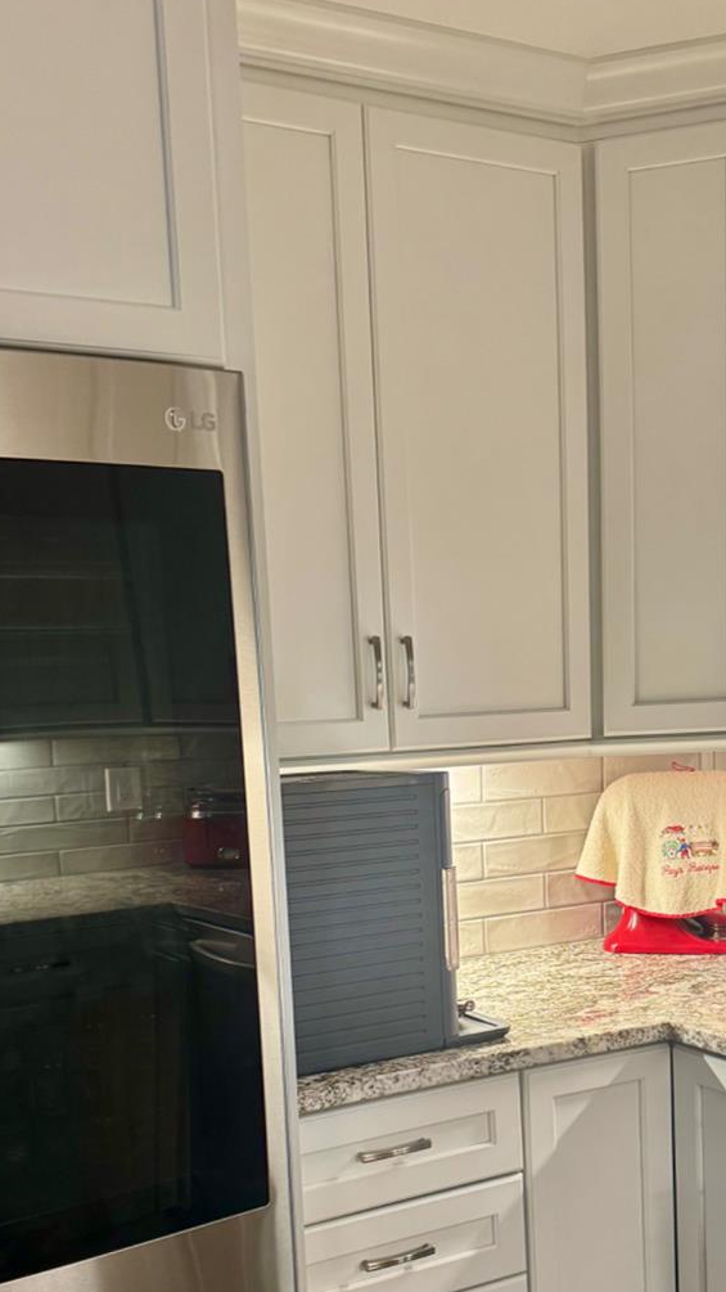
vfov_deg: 50.5
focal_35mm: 39
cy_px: 886
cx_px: 402
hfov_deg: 30.4
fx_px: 1335
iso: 250
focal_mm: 6.76
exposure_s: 1/60
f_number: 1.78
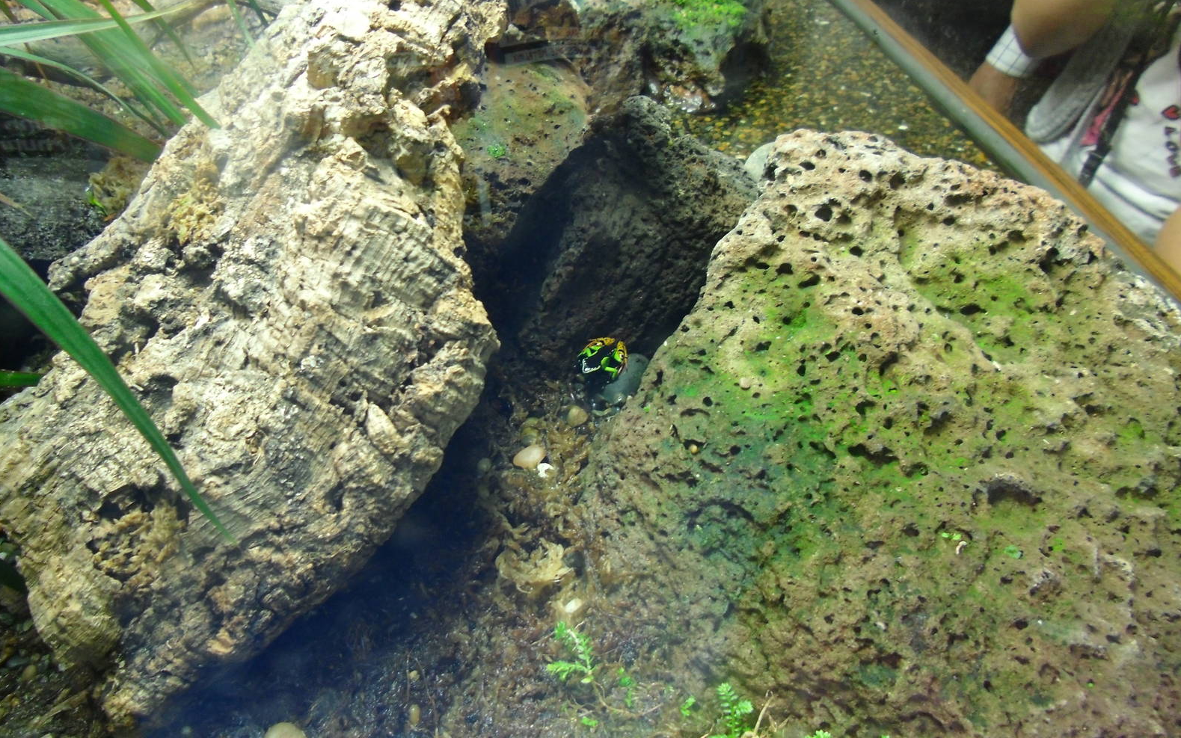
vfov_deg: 43.1
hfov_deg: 64.6
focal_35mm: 29
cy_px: 355
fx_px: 933
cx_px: 583
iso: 200
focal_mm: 4.9
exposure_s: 1/8
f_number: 3.2
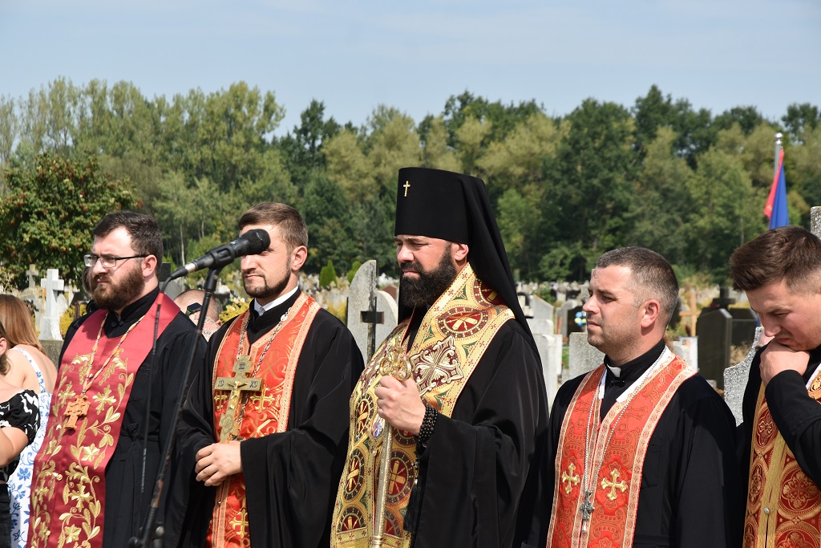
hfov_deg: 19.5
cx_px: 410
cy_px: 274
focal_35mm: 105
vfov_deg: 13.0
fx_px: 2395
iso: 180
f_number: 8
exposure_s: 1/500
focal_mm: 70
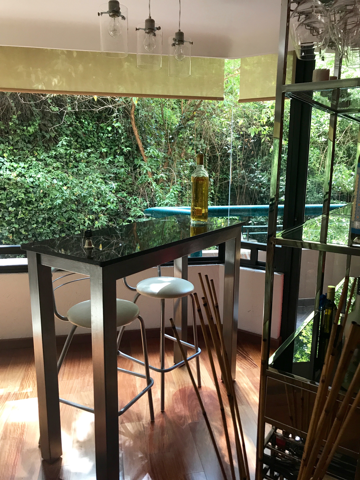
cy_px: 240
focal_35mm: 28
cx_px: 180
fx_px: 388
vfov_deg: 63.4
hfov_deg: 49.7
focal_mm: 3.99
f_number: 1.8
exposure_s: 1/40
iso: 25
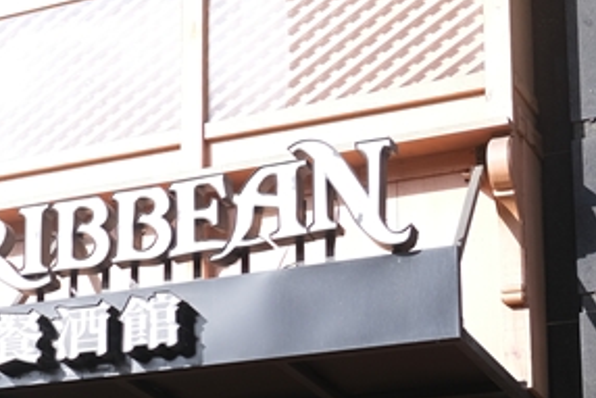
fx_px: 1822
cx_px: -329
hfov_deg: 16.7
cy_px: 438
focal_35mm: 110
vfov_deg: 12.3
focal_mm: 23
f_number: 2.8
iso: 160
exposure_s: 1/750
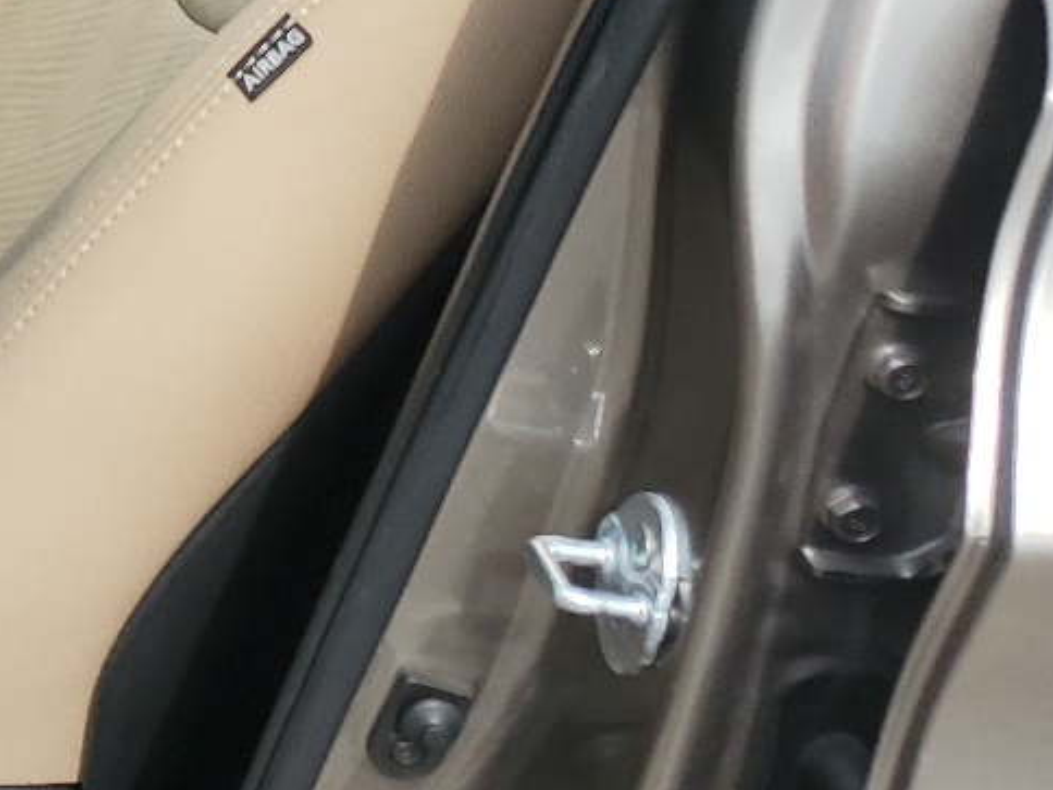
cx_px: -631
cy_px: -96
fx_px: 2616
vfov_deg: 16.6
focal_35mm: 86
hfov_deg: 19.2
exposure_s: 1/1429
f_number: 1.5
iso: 50
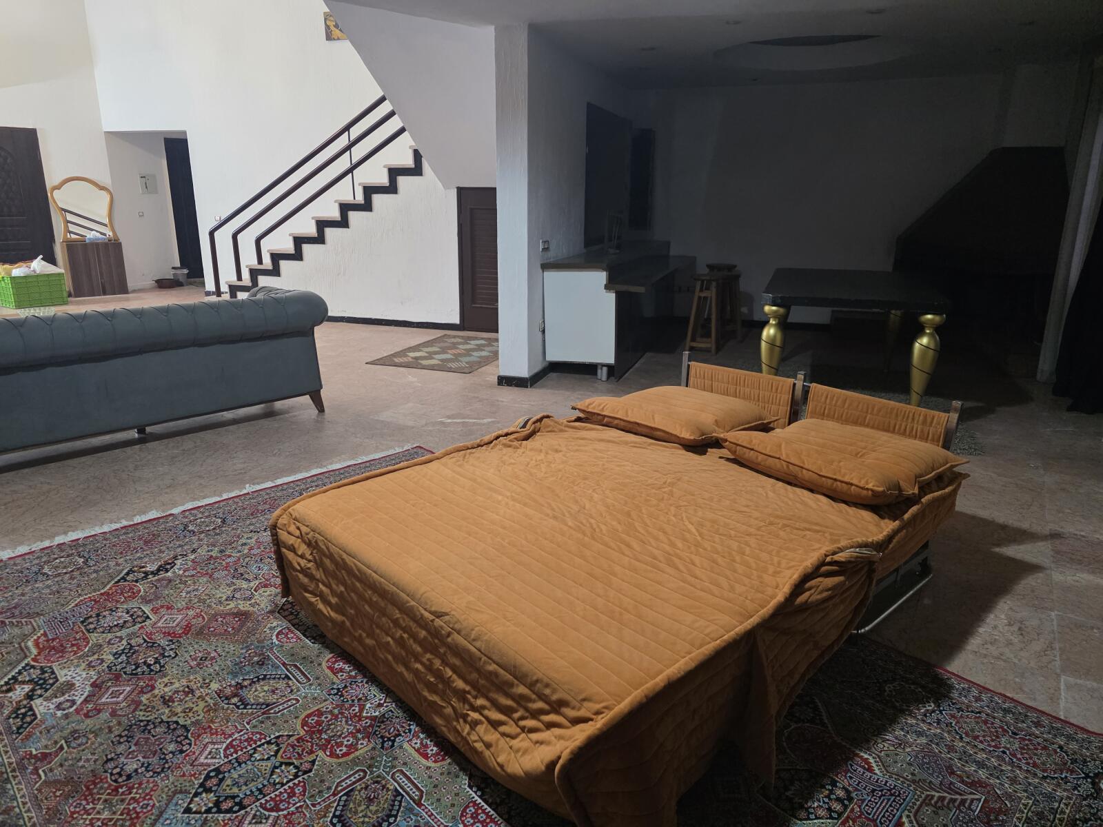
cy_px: 414
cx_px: 552
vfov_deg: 58.9
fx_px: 733
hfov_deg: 73.9
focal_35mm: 23
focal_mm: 6.3
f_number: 1.7
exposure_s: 1/100
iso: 800
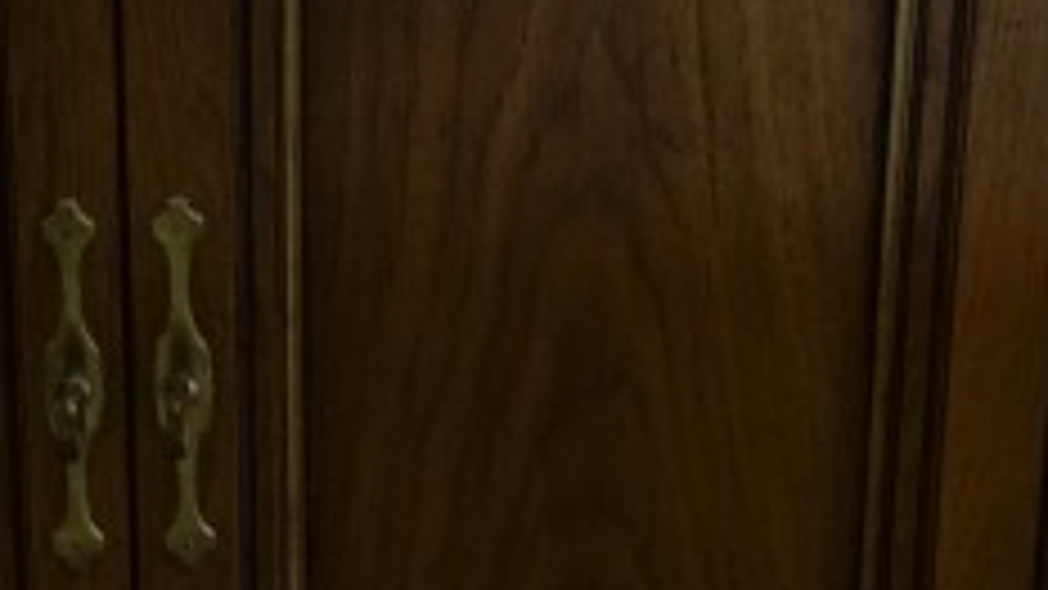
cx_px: 13
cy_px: -27
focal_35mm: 145
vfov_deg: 8.3
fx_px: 4029
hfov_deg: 14.6
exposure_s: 1/30
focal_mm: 10.4
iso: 500
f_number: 1.8
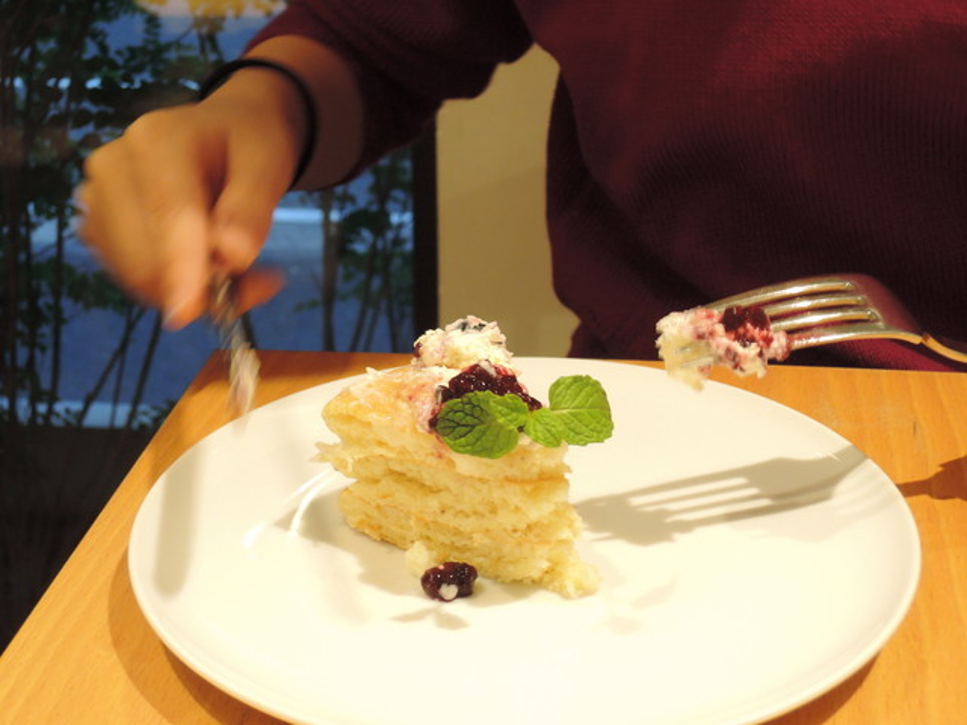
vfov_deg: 26.6
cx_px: 484
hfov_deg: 34.9
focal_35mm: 55
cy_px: 362
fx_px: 1536
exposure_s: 1/15
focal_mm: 11.8
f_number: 4.5
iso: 640
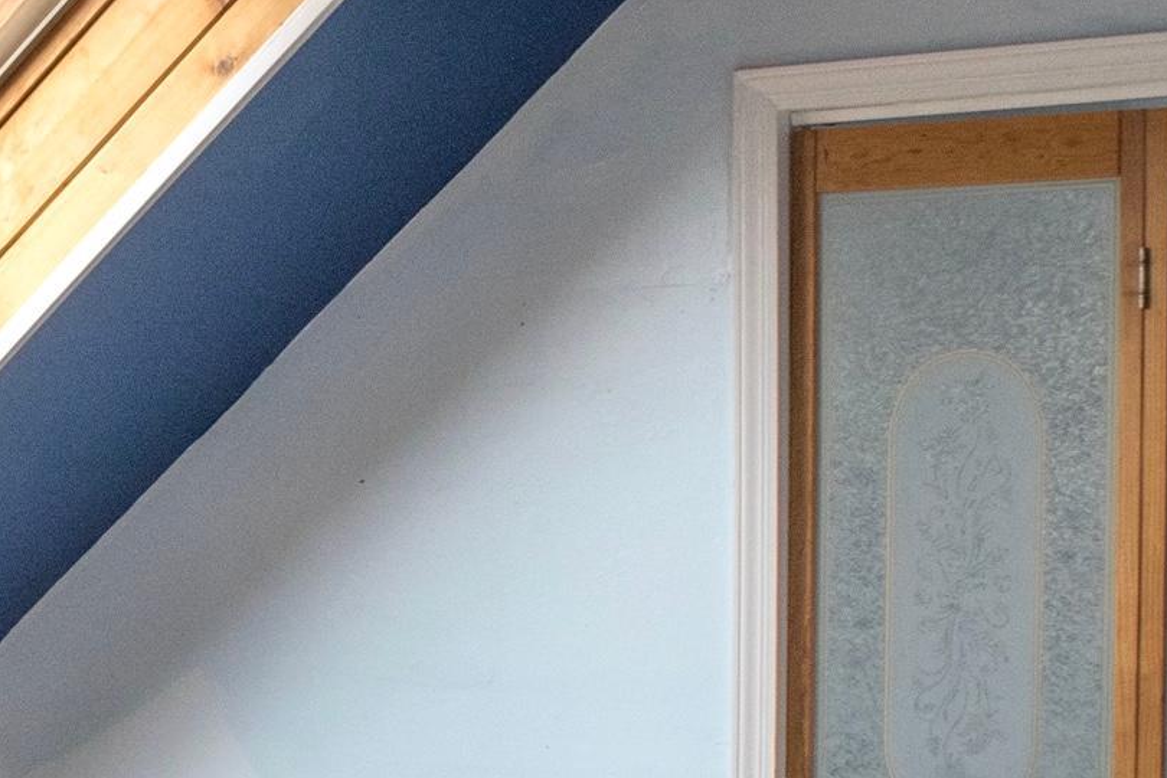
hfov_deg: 18.6
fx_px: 3241
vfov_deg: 13.4
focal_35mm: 100
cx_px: -447
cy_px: 906
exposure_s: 1/80
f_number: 9
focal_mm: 18
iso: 400
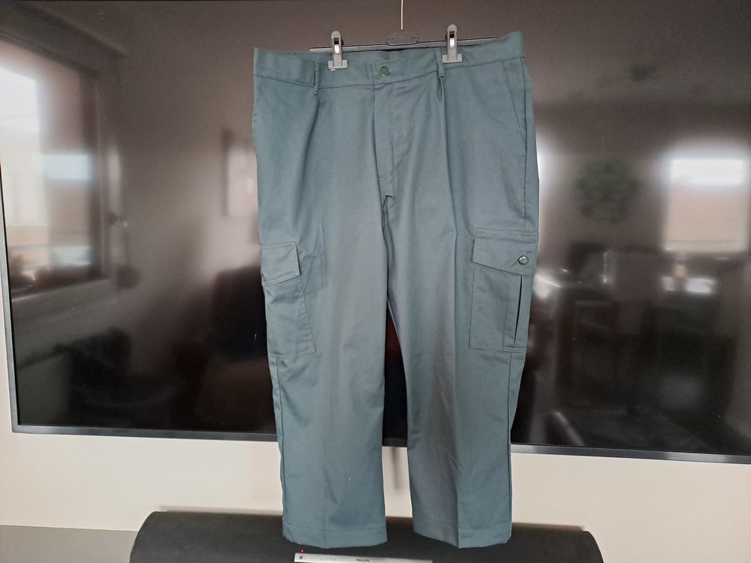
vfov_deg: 54.9
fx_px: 542
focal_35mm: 25
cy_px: 282
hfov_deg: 69.4
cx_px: 376
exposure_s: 1/20
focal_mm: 4.65
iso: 800
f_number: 1.8
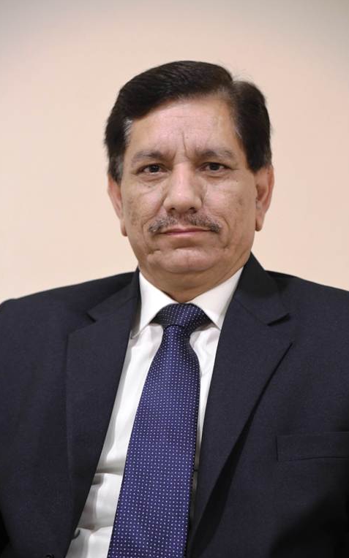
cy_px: 279
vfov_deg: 17.0
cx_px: 184
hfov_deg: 10.6
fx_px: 1873
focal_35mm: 123
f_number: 5
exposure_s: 1/50
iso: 5000
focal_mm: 120
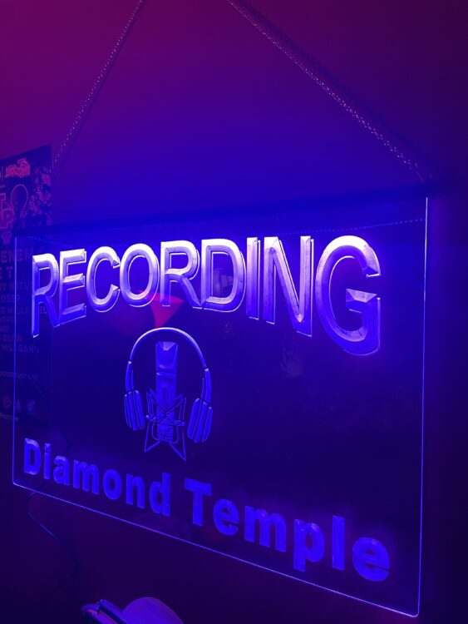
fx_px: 468
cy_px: 312
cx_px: 234
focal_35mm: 26
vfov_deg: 67.3
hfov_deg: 53.1
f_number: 1.6
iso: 400
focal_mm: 4.2
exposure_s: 1/60
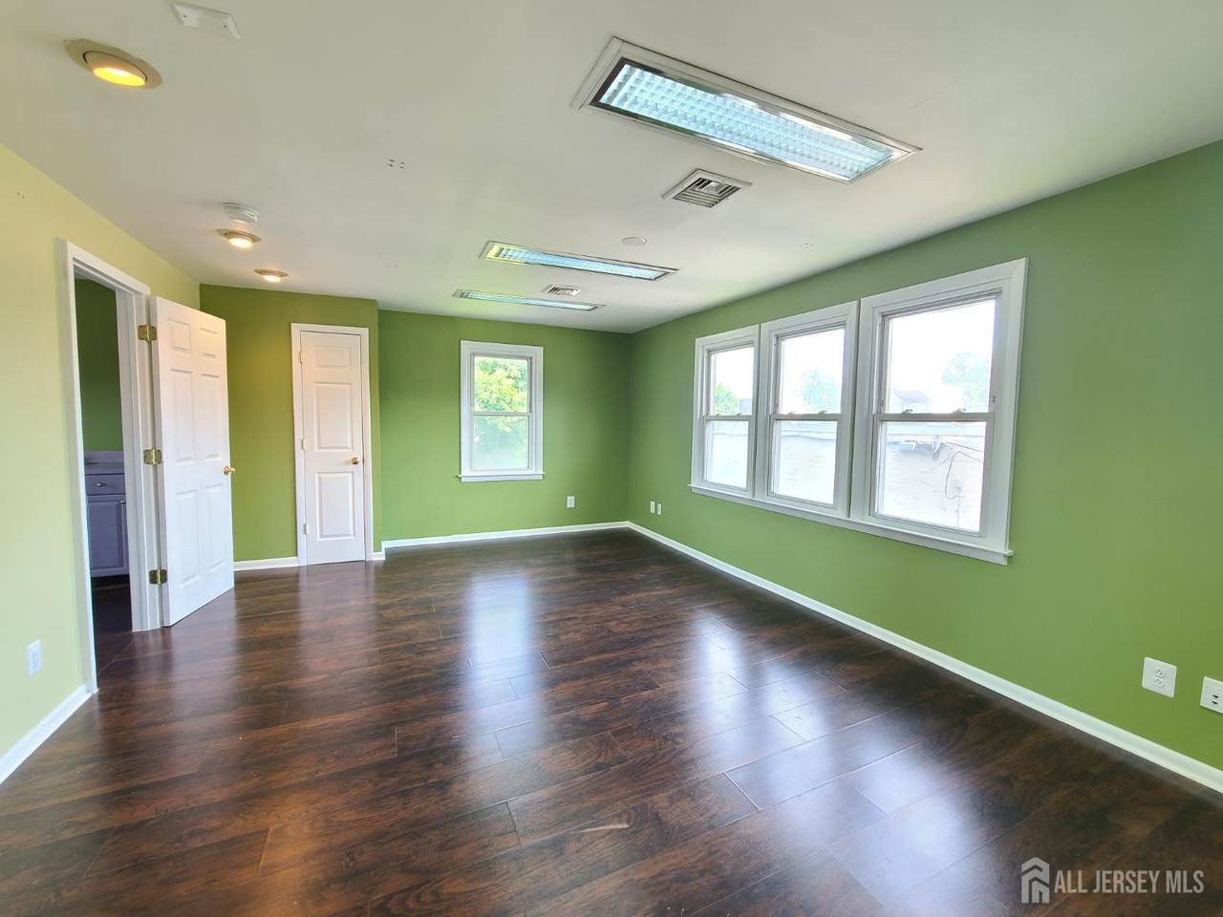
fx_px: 459
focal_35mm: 13
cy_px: 458
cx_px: 612
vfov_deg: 89.9
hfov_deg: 106.2
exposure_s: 1/60
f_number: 2.2
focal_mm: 2.2
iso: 125
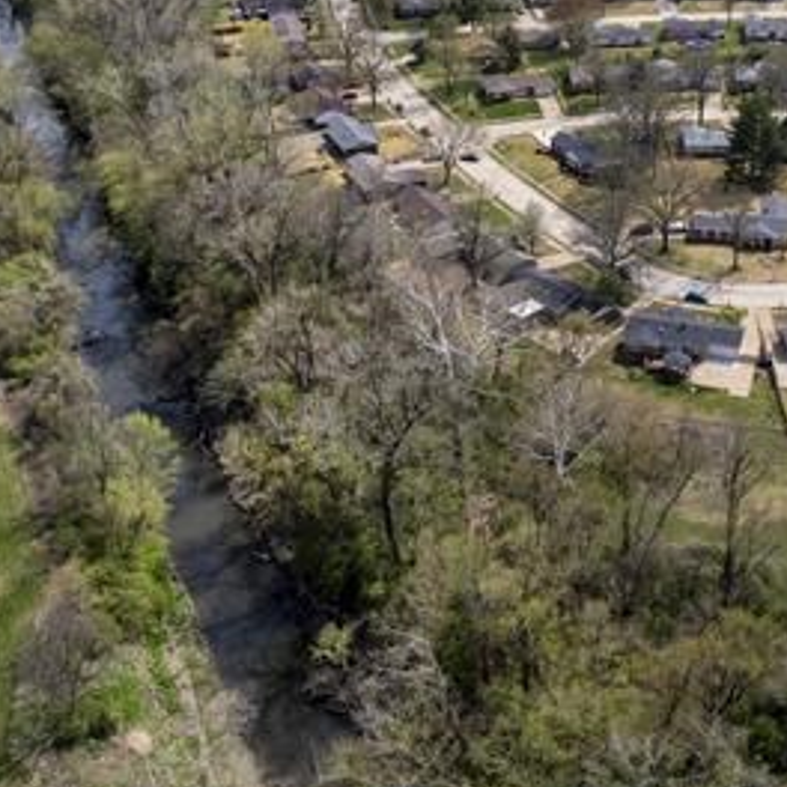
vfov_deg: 35.9
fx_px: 1183
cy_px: 189
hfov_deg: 36.4
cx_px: 525
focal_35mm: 46
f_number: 2.8
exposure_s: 1/1000
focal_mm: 8.38
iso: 140
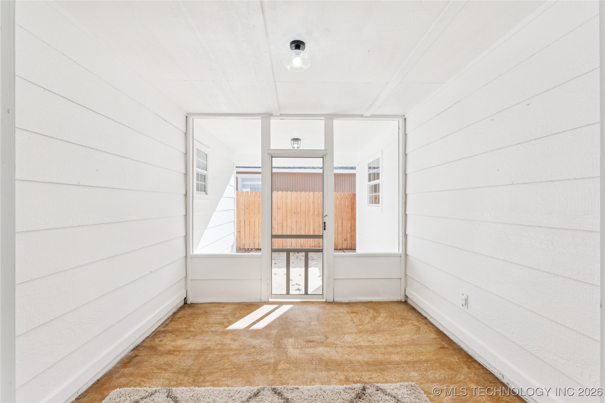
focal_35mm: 16
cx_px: 302
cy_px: 202
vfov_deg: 73.7
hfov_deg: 96.7
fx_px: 269
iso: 640
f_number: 13
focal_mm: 16
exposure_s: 1/160
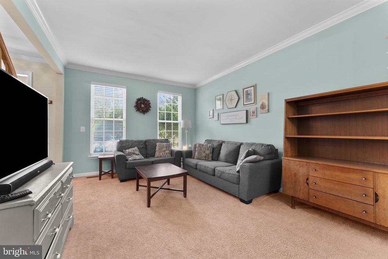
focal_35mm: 14
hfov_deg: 104.2
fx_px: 151
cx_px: 194
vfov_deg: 81.2
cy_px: 130
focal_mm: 14
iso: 250
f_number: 9
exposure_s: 1.6
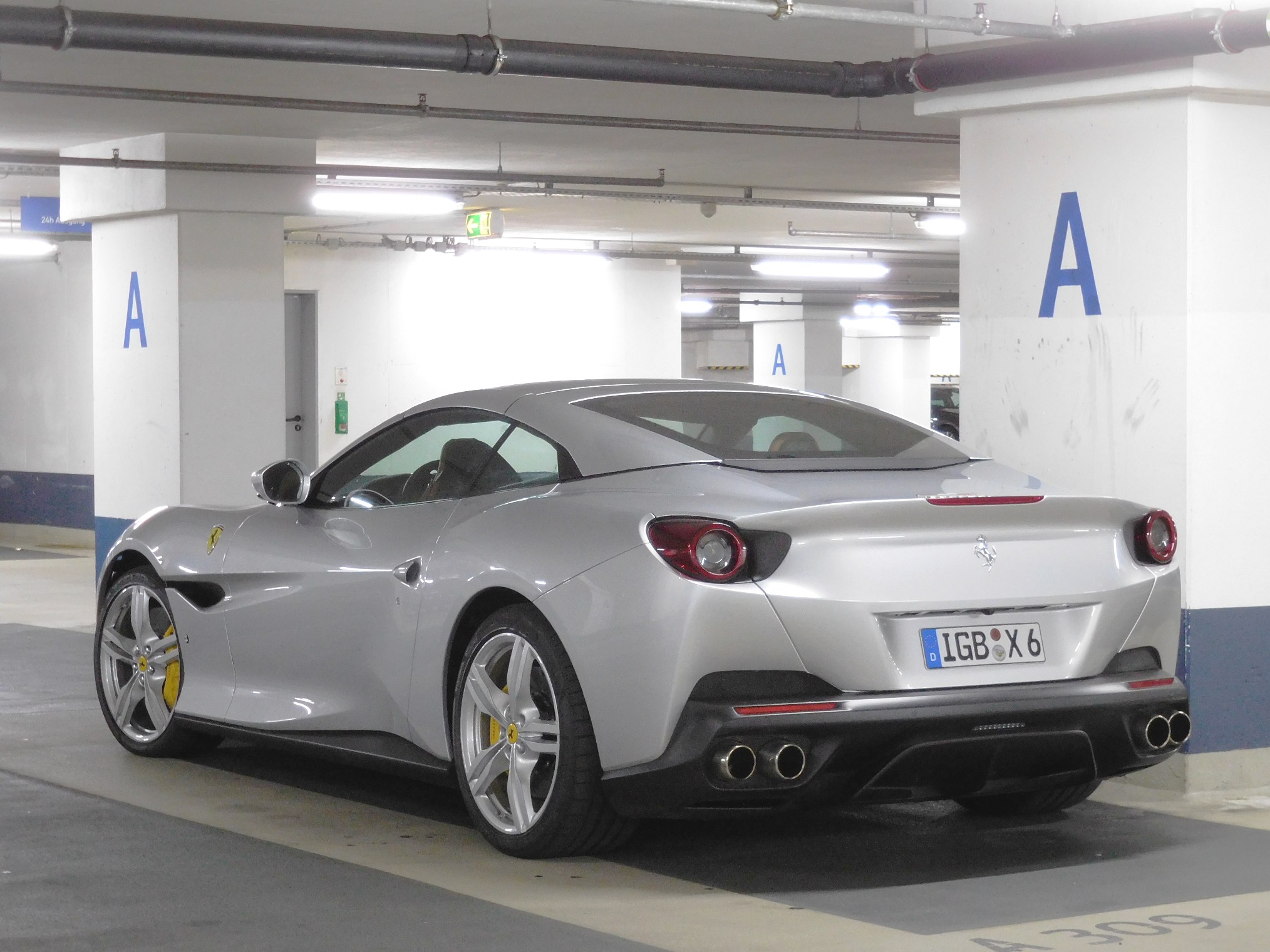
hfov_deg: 24.1
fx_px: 2972
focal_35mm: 81
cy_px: 476
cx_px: 635
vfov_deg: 18.2
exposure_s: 1/8
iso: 500
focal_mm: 14.5
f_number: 4.9
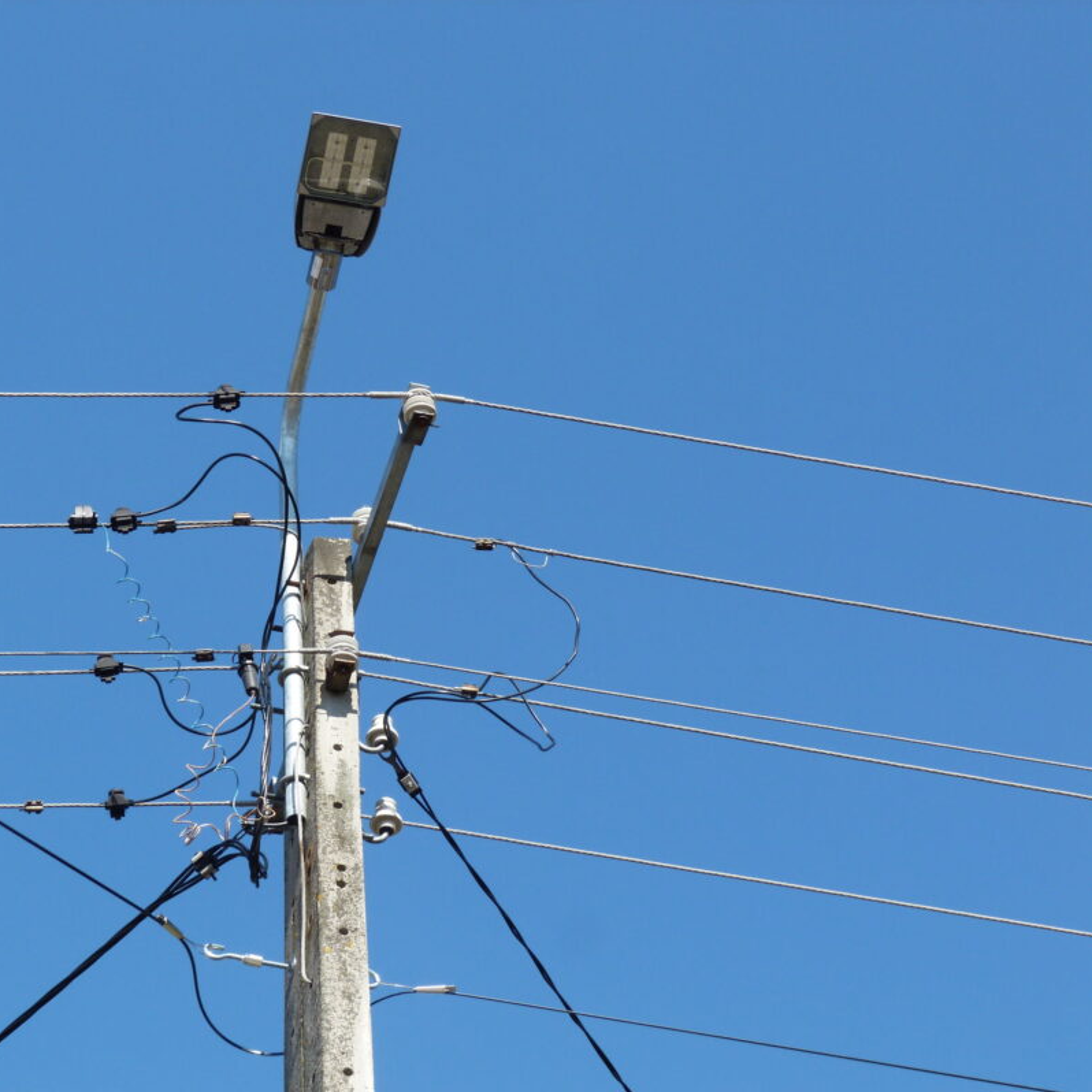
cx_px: 374
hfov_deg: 15.8
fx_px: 3926
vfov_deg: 15.8
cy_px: 545
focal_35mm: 110
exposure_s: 1/250
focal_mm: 16.8
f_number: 5
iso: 80
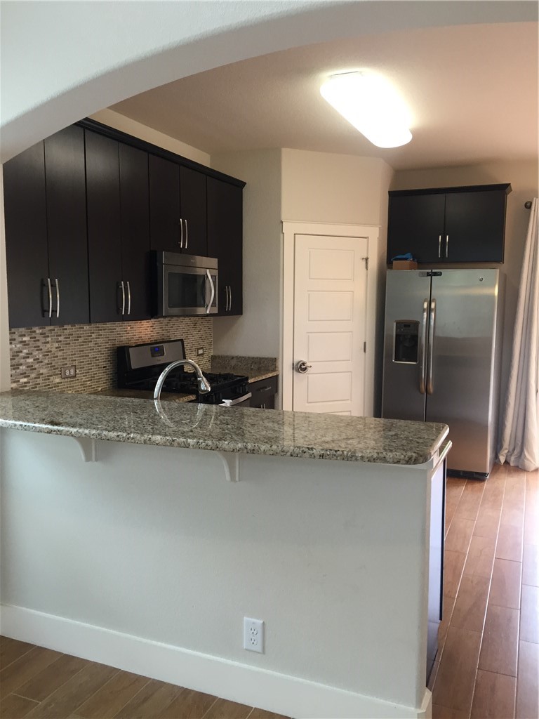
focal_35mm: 29
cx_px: 270
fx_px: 602
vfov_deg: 61.7
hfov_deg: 48.2
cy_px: 360
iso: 50
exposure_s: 1/30
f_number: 2.2
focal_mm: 4.15
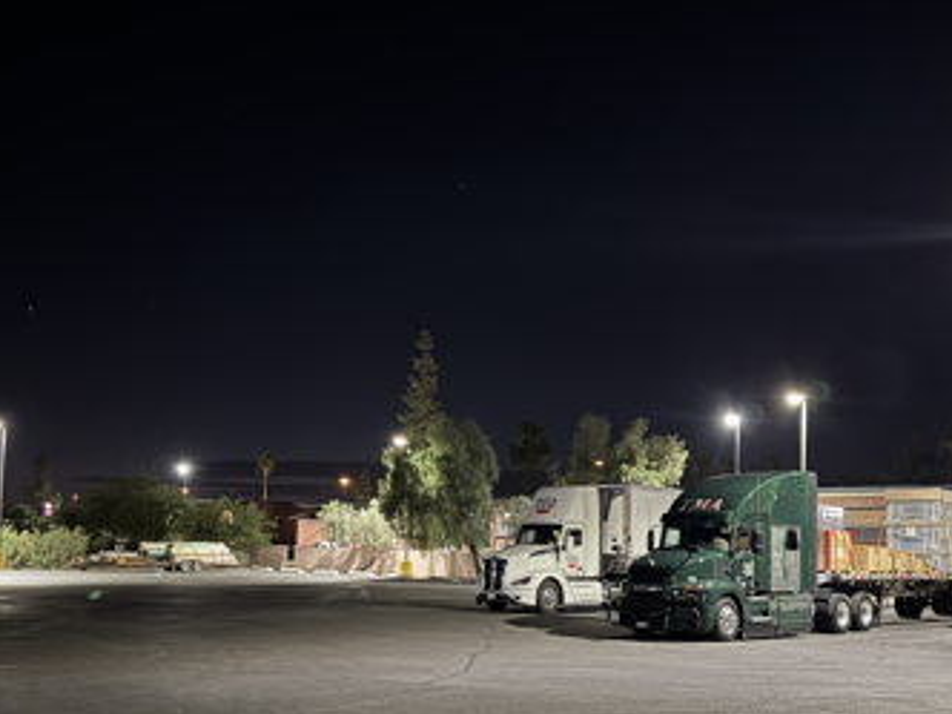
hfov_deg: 50.1
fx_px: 1018
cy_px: 493
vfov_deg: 38.1
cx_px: 453
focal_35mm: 37
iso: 1000
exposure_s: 1/15
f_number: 1.78
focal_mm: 6.76
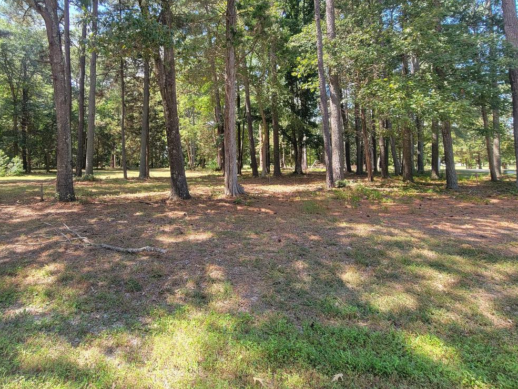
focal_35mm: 19
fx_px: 284
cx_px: 211
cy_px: 138
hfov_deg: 83.8
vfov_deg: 67.3
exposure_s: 1/169
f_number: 2.2
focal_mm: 2.2
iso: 50
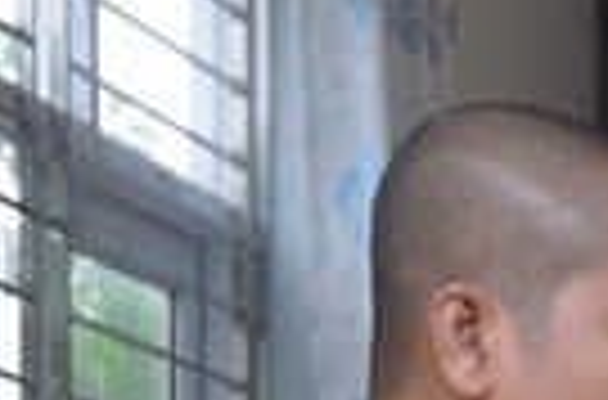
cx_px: 1387
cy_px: 807
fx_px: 4265
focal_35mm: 253
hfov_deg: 7.7
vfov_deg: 5.3
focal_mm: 35
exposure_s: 1/80
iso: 640
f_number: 4.5
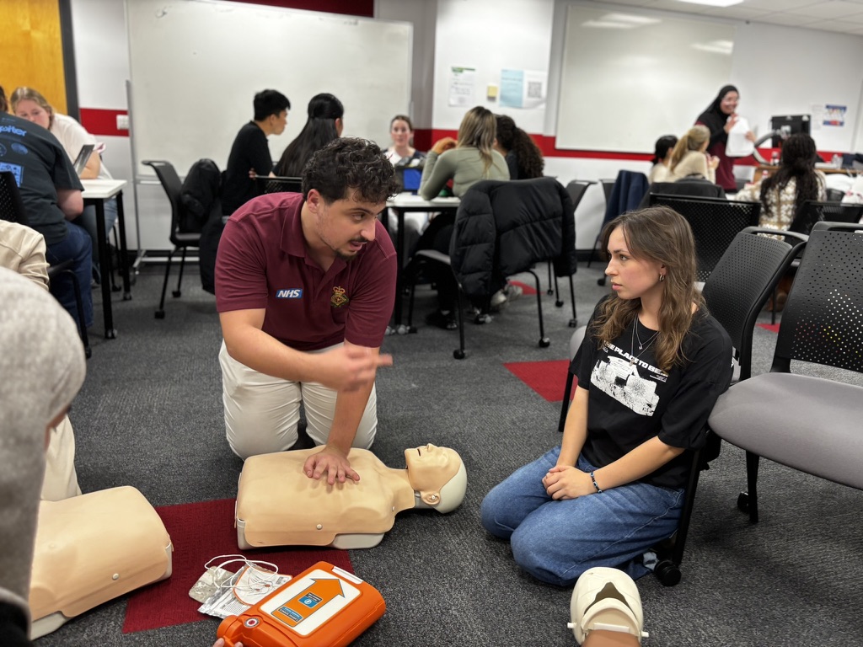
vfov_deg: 53.1
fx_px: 648
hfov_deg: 67.3
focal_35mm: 26
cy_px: 324
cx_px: 432
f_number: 1.6
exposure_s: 1/50
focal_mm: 5.96
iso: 125
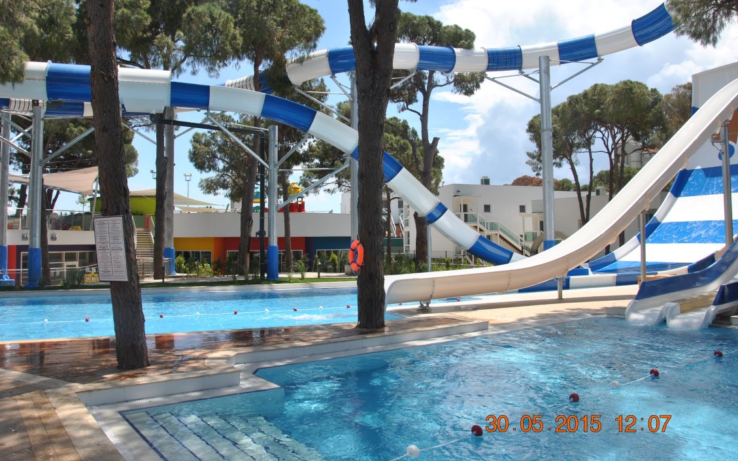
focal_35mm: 28
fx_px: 563
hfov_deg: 66.5
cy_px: 211
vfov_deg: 44.5
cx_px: 368
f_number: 8
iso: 100
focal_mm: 18
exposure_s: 1/250
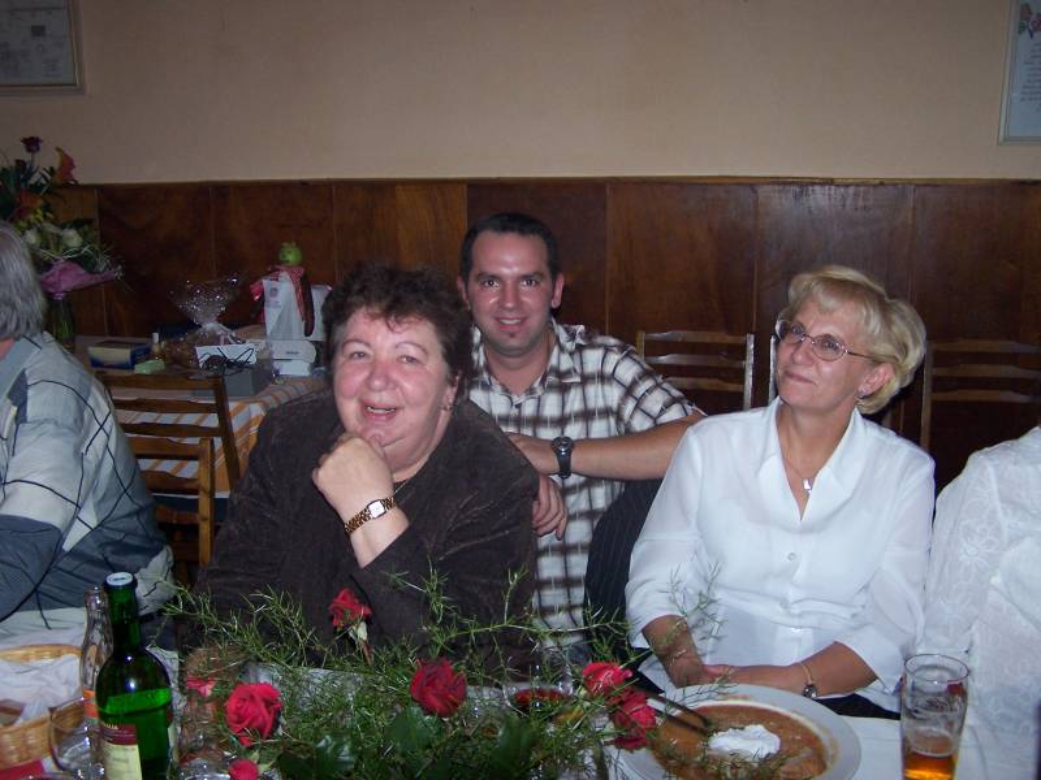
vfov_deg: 37.7
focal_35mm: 38
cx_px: 520
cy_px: 390
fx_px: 1143
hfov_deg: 49.0
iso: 140
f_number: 2.8
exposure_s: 1/60
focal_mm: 6.3
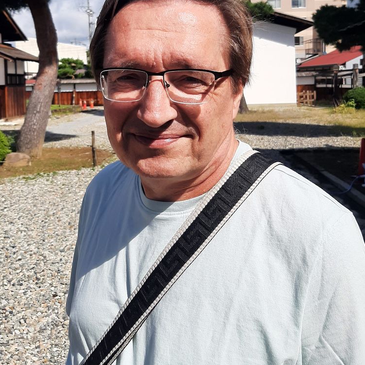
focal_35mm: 37
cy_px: 106
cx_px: 147
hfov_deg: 44.7
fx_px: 441
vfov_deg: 43.9
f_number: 1.7
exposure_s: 1/3559
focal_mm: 3.93
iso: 40
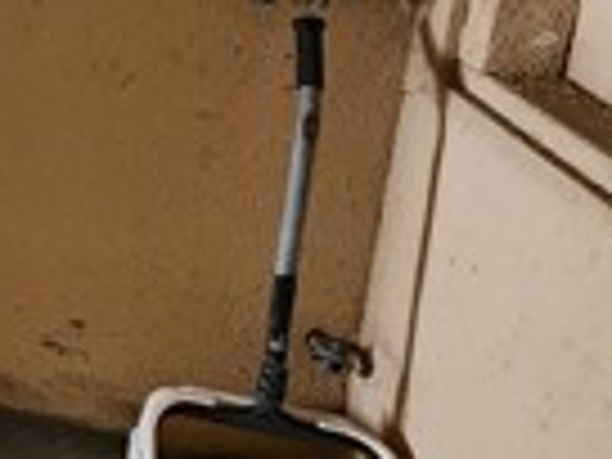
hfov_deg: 16.4
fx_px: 1078
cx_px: -778
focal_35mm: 61
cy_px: -4
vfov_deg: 23.0
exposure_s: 1/60
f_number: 2.2
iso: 250
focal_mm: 2.2
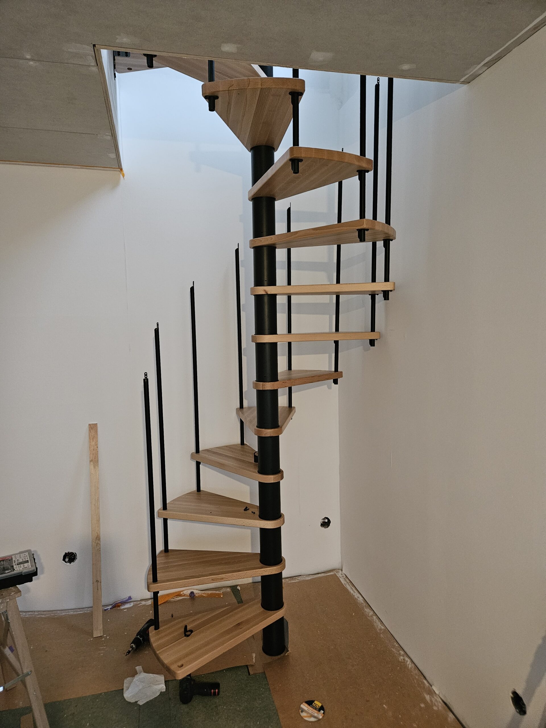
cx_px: 273
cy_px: 364
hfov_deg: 58.9
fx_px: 484
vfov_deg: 73.9
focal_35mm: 23
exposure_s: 1/50
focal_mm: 5.4
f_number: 1.8
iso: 800
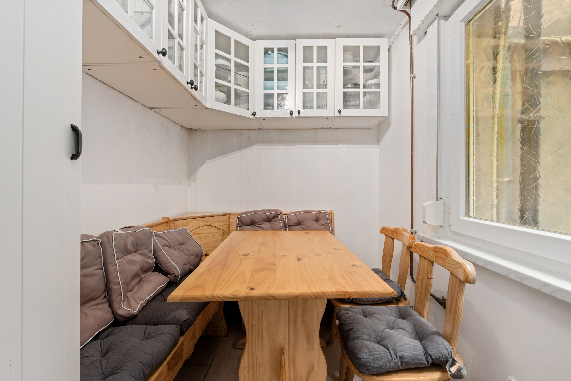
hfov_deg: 96.7
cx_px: 286
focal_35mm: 16
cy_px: 190
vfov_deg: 73.7
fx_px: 254
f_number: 11
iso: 200
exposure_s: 1.6
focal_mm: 16
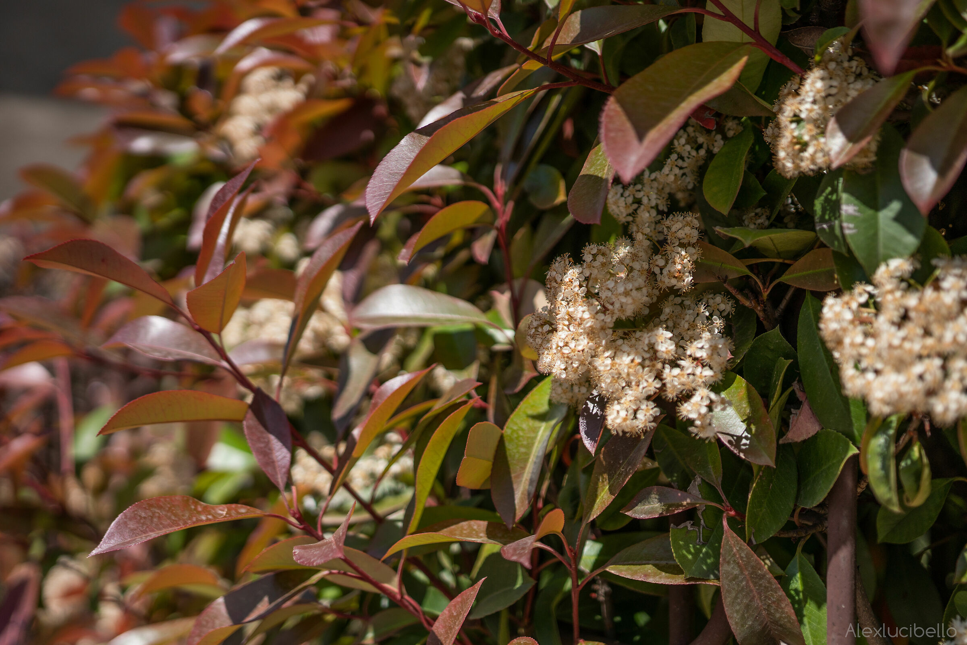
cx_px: 484
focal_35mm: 52
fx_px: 1410
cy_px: 322
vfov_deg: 25.8
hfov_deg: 37.9
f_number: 1.8
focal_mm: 35
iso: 100
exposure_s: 1/4000
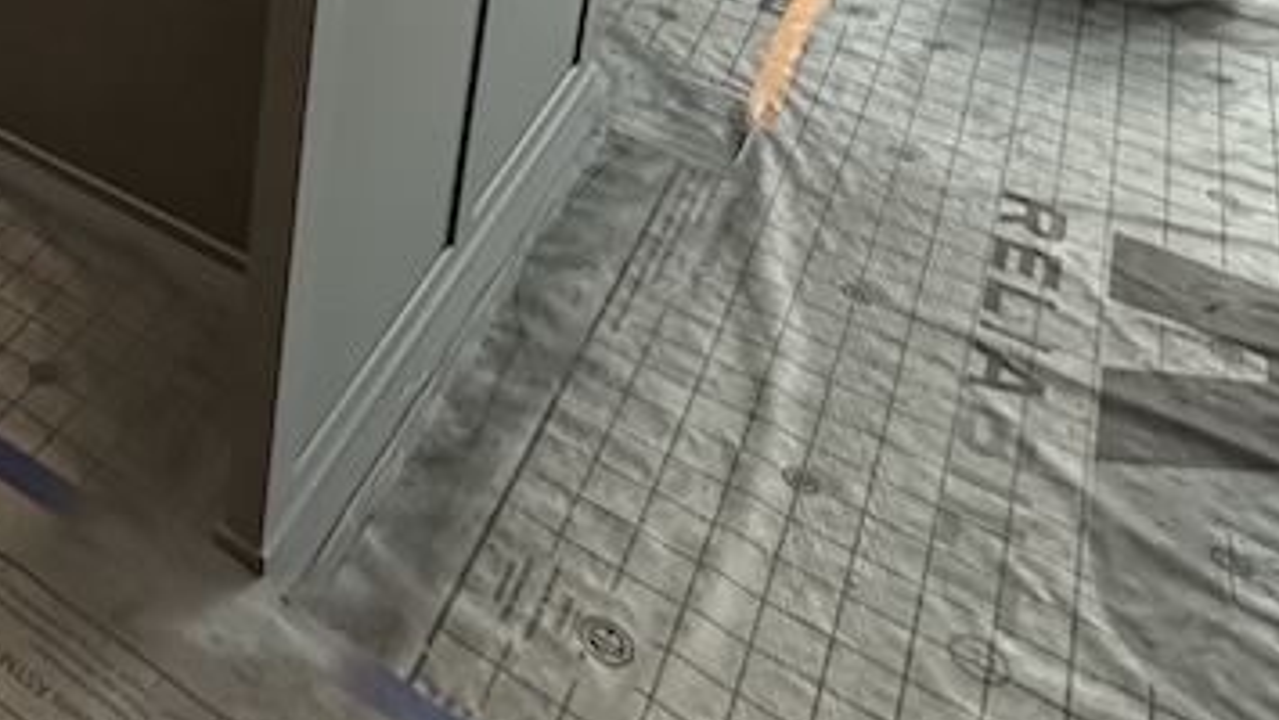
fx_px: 1459
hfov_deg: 40.0
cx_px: -72
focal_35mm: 43
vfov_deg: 22.4
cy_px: -382
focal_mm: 2.22
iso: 250
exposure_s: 1/60
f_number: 2.2
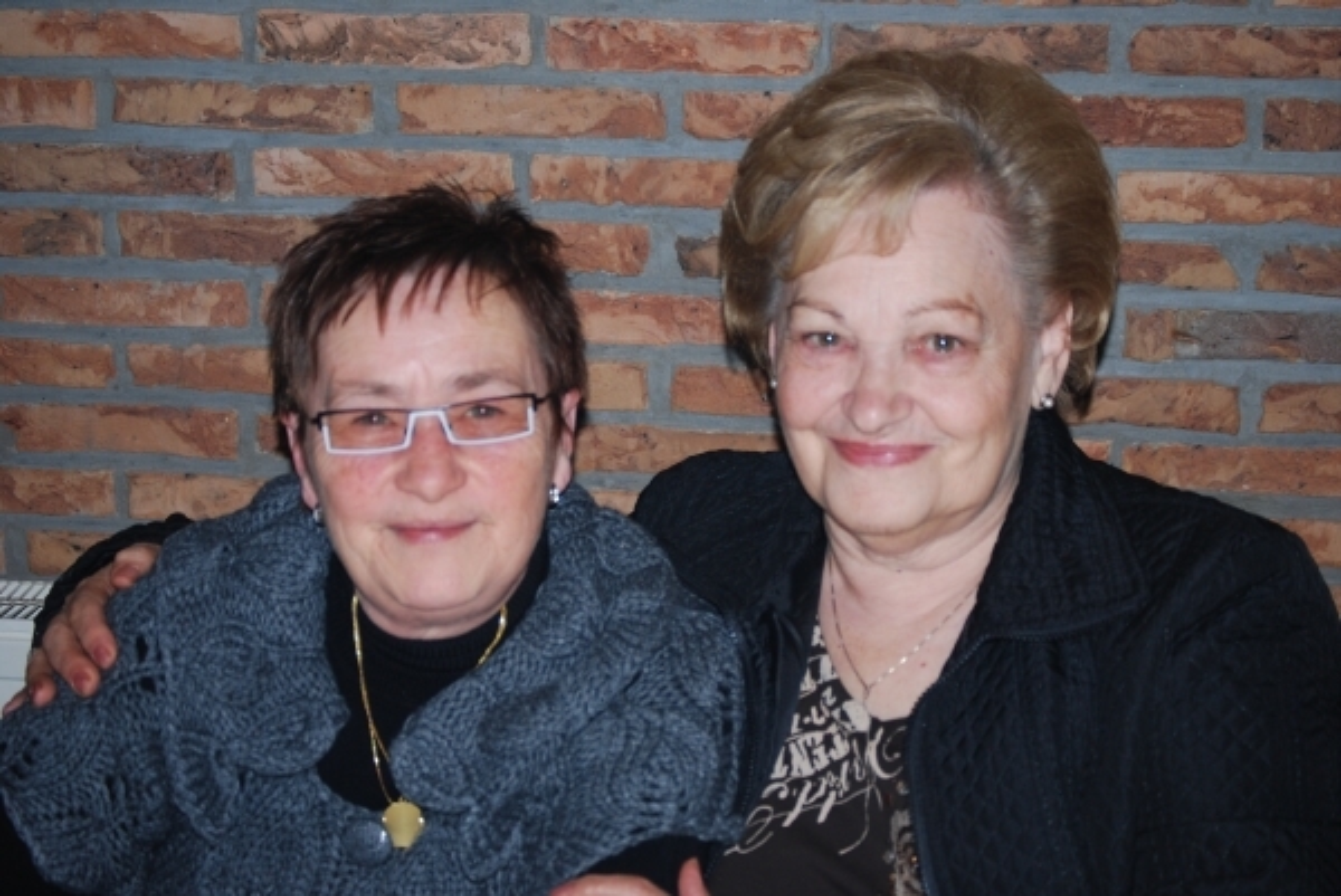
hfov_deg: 24.6
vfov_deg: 16.6
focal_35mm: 82
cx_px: 670
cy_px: 448
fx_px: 3075
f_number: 4
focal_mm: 55
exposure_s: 1/60
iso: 200
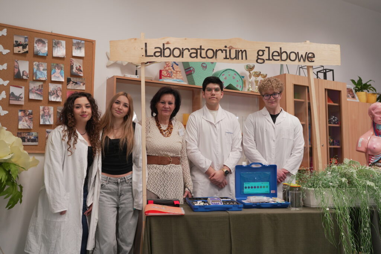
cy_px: 127
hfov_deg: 54.4
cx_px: 190
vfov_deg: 37.9
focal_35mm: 35
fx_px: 370
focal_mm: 35
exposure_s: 1/250
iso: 1250
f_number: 2.8
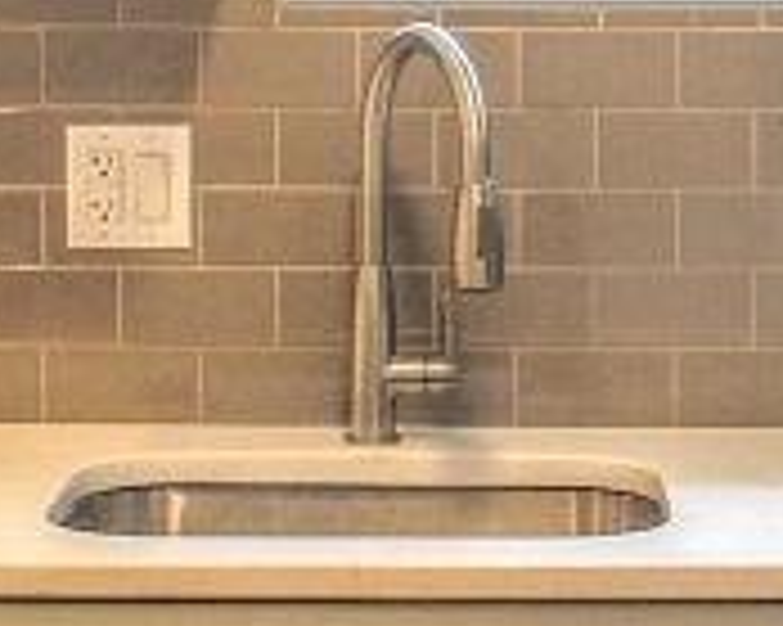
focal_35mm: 138
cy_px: 113
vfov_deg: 11.1
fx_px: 3196
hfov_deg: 14.0
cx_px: 432
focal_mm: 6
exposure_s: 1/30
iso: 112
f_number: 2.8
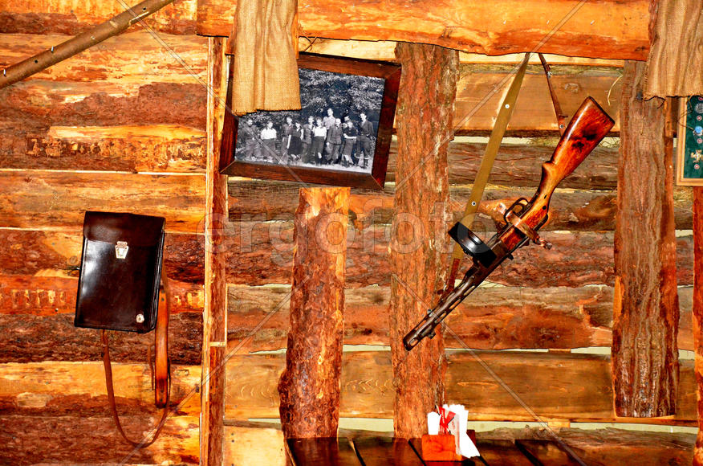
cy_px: 233
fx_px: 2338
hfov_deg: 17.1
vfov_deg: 11.4
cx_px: 352
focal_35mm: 120
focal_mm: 80
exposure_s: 1/60
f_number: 8
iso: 6400
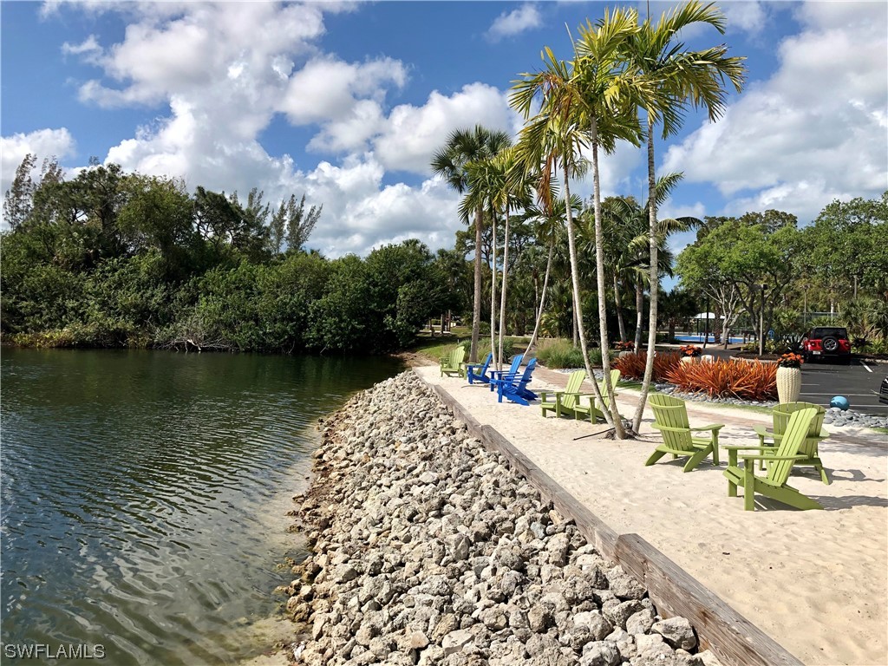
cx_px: 444
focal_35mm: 28
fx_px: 718
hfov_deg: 63.4
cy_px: 333
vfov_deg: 49.7
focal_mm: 3.99
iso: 20
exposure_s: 1/3472
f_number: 1.8
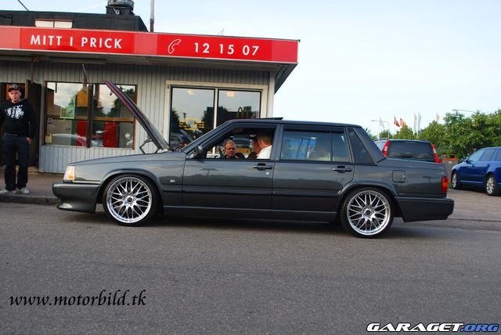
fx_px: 501
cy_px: 168
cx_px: 250
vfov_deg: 36.9
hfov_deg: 53.1
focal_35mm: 36
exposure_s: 1/125
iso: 125
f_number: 5.6
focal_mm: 24
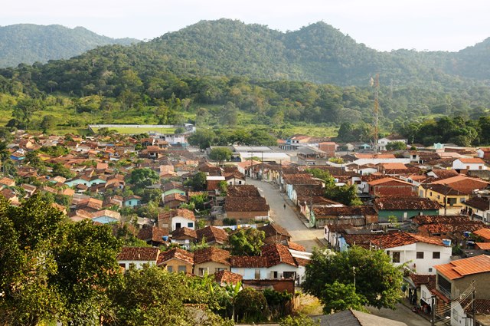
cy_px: 163
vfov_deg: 25.7
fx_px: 714
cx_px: 245
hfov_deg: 37.9
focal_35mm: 52
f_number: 8
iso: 250
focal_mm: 35
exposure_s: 1/250
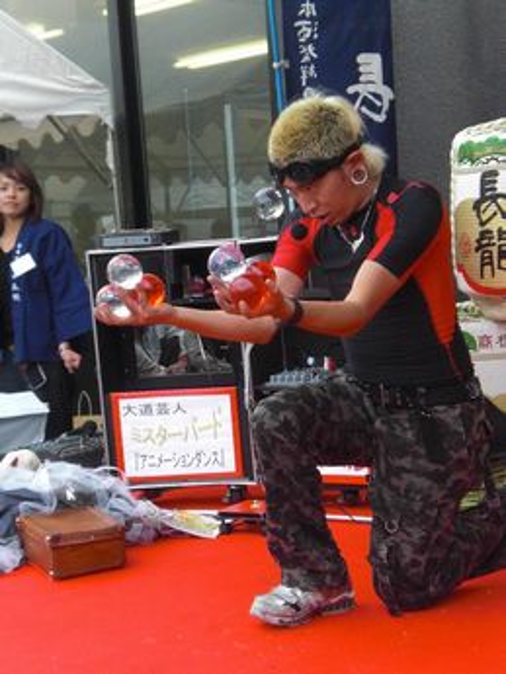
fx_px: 1461
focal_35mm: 75
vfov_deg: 26.0
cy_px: 337
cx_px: 253
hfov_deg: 19.7
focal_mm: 12.47
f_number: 4.5
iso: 400
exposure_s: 1/320
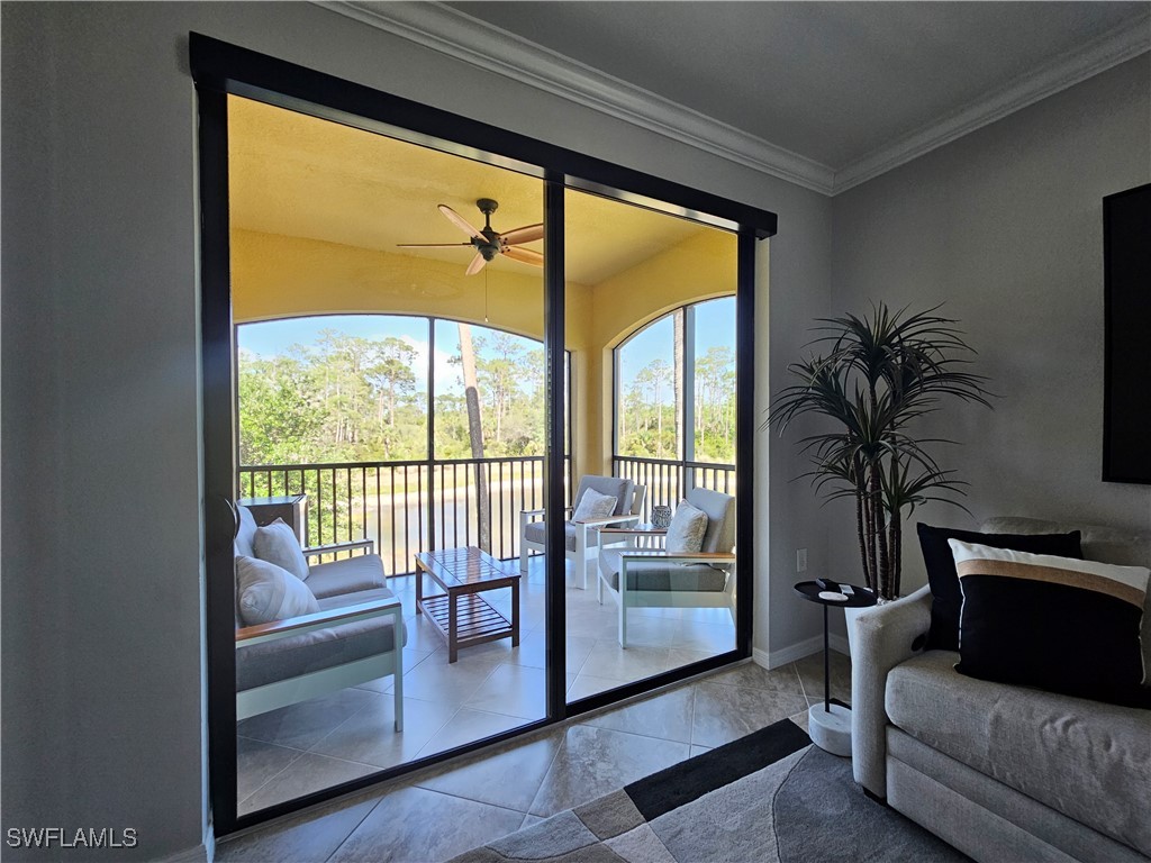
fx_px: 432
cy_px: 432
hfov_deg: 106.2
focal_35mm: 13
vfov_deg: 89.9
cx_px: 576
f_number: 2.2
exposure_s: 1/60
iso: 125
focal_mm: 2.2
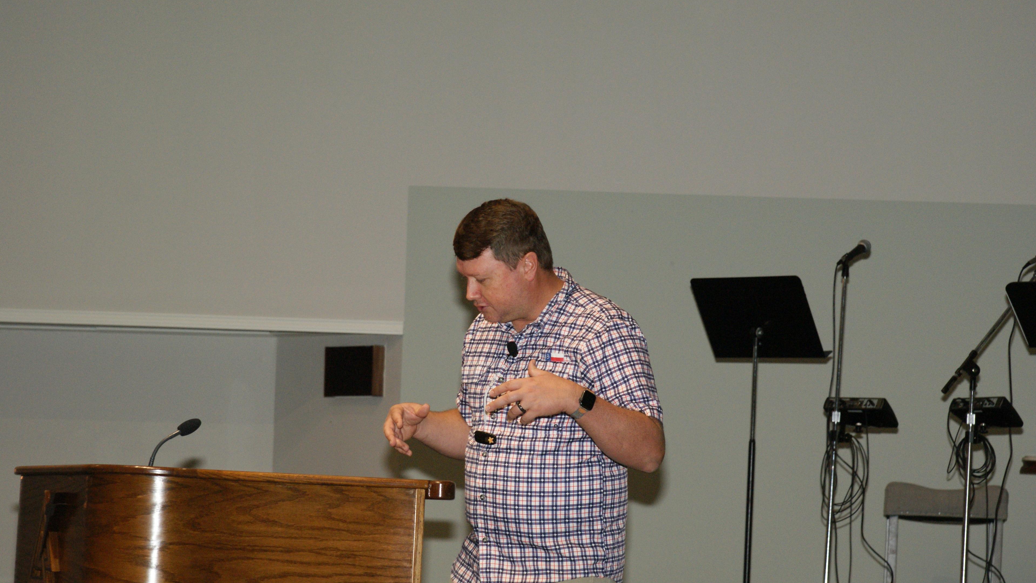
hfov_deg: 18.1
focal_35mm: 119
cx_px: 519
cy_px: 306
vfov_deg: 10.2
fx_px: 3256
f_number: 5.6
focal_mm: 75
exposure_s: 1/125
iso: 400
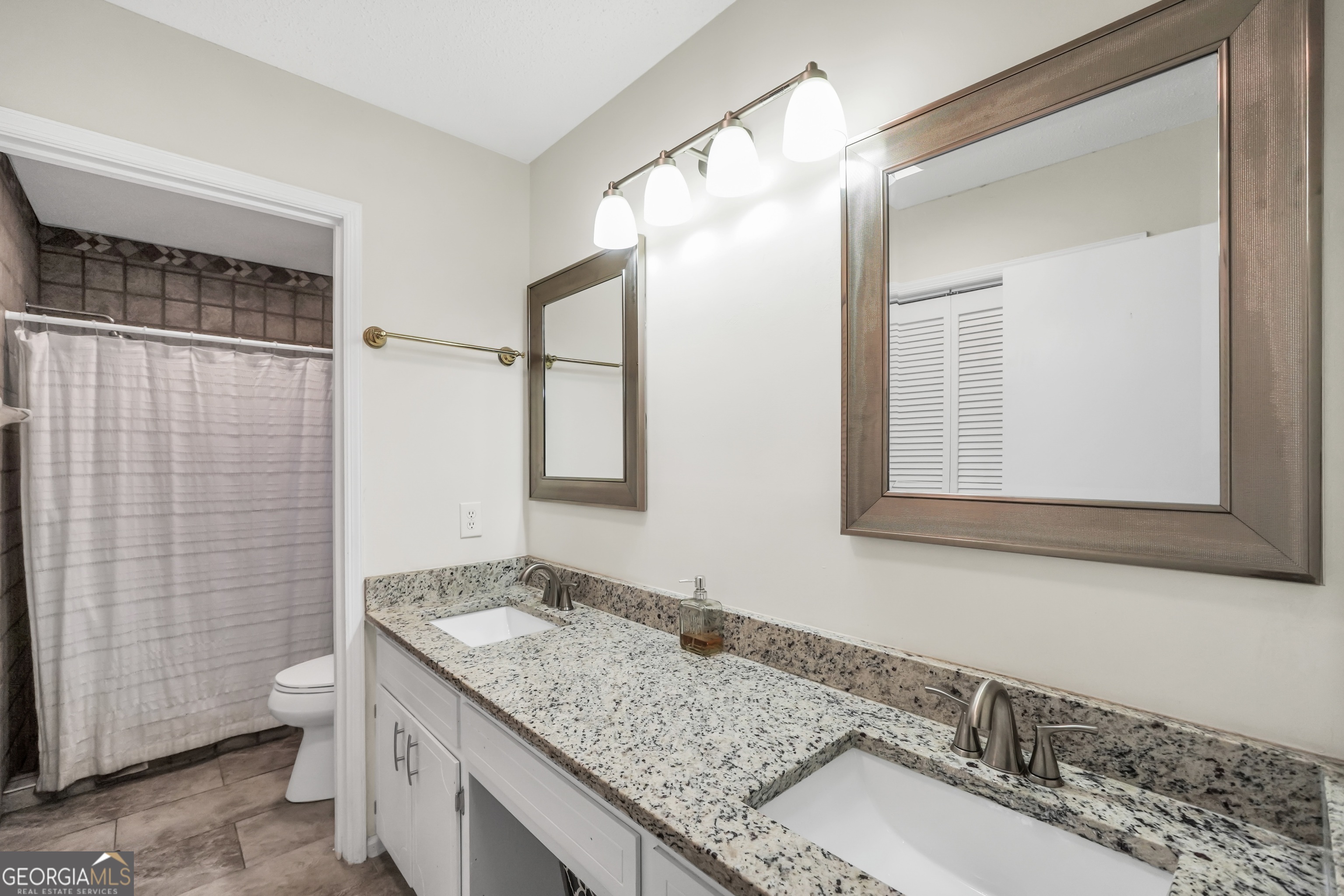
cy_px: 448
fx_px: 560
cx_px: 672
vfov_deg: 77.3
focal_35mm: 15
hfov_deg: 100.4
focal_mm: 10
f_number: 4
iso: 400
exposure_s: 1/160
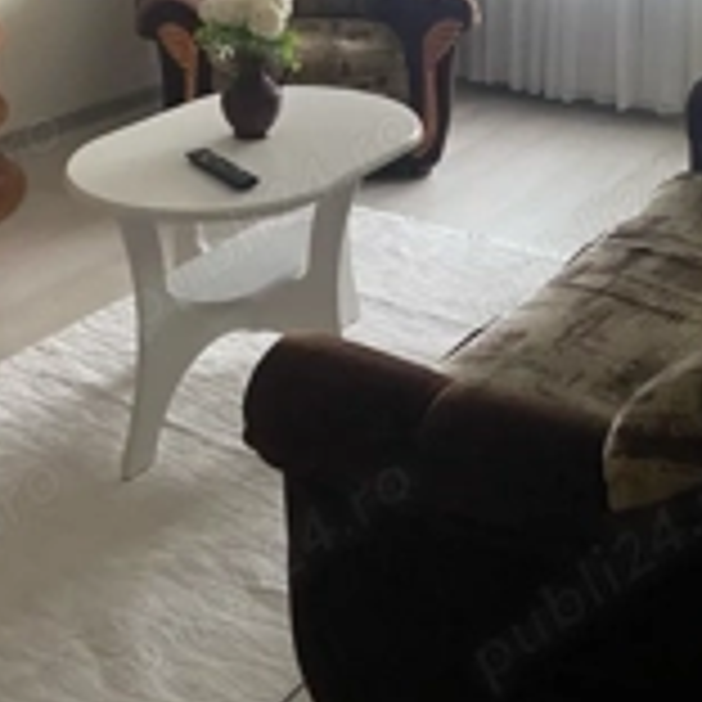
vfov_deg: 26.7
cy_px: -76
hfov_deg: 29.1
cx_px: 356
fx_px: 1354
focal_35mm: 59
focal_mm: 4.25
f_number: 1.8
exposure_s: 1/50
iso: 200
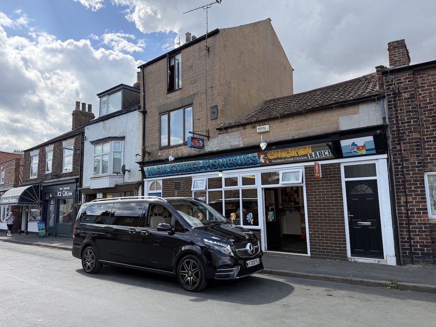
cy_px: 164
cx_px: 218
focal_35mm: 24
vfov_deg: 56.8
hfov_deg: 71.6
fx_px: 302
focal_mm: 6.76
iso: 100
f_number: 1.78
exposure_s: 1/2370
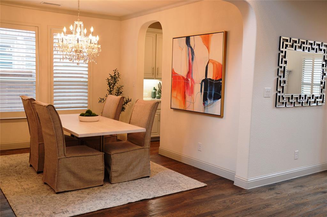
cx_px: 164
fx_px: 327
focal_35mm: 36
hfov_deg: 53.2
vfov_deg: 36.8
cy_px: 108
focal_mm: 24
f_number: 4
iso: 400
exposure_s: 1/60
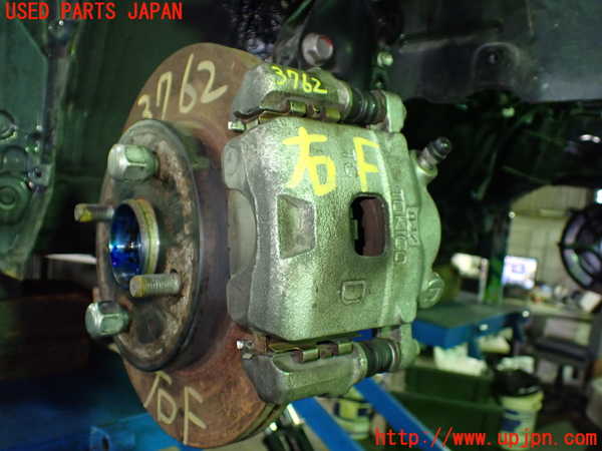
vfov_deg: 46.8
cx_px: 301
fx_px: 522
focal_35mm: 30
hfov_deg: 60.0
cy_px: 226
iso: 800
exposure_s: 1/60
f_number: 2.3
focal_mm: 5.4
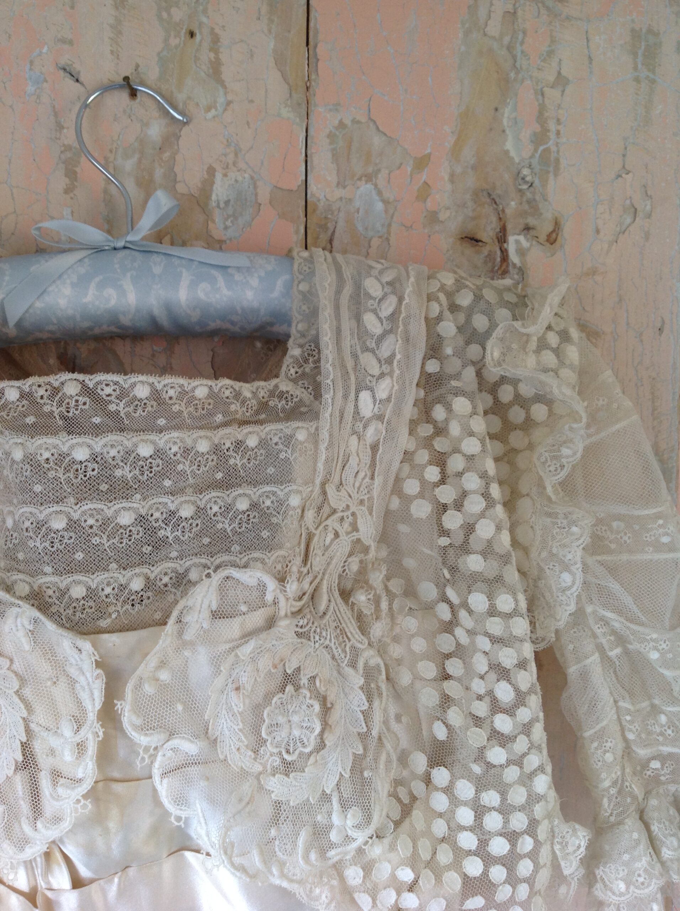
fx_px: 919
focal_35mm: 35
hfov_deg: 40.6
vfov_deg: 52.7
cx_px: 340
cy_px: 456
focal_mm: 4.28
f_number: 2.4
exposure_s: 1/24
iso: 50
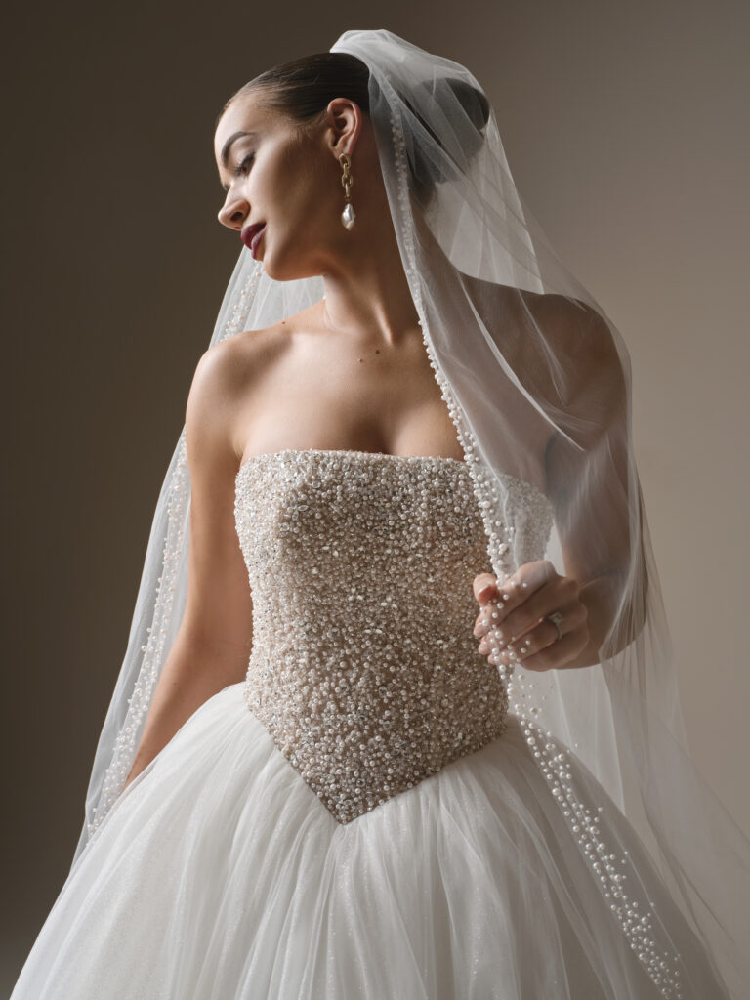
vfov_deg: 38.2
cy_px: 500
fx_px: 1444
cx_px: 375
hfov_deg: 29.1
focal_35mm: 50
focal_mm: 63.7
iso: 500
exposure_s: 1/125
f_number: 9
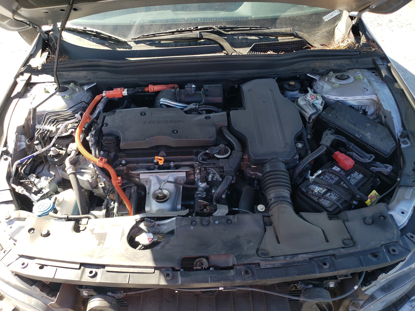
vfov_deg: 53.1
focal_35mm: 26
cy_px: 156
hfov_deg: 67.3
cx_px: 208
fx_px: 312
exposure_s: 1/455
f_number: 1.5
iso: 50
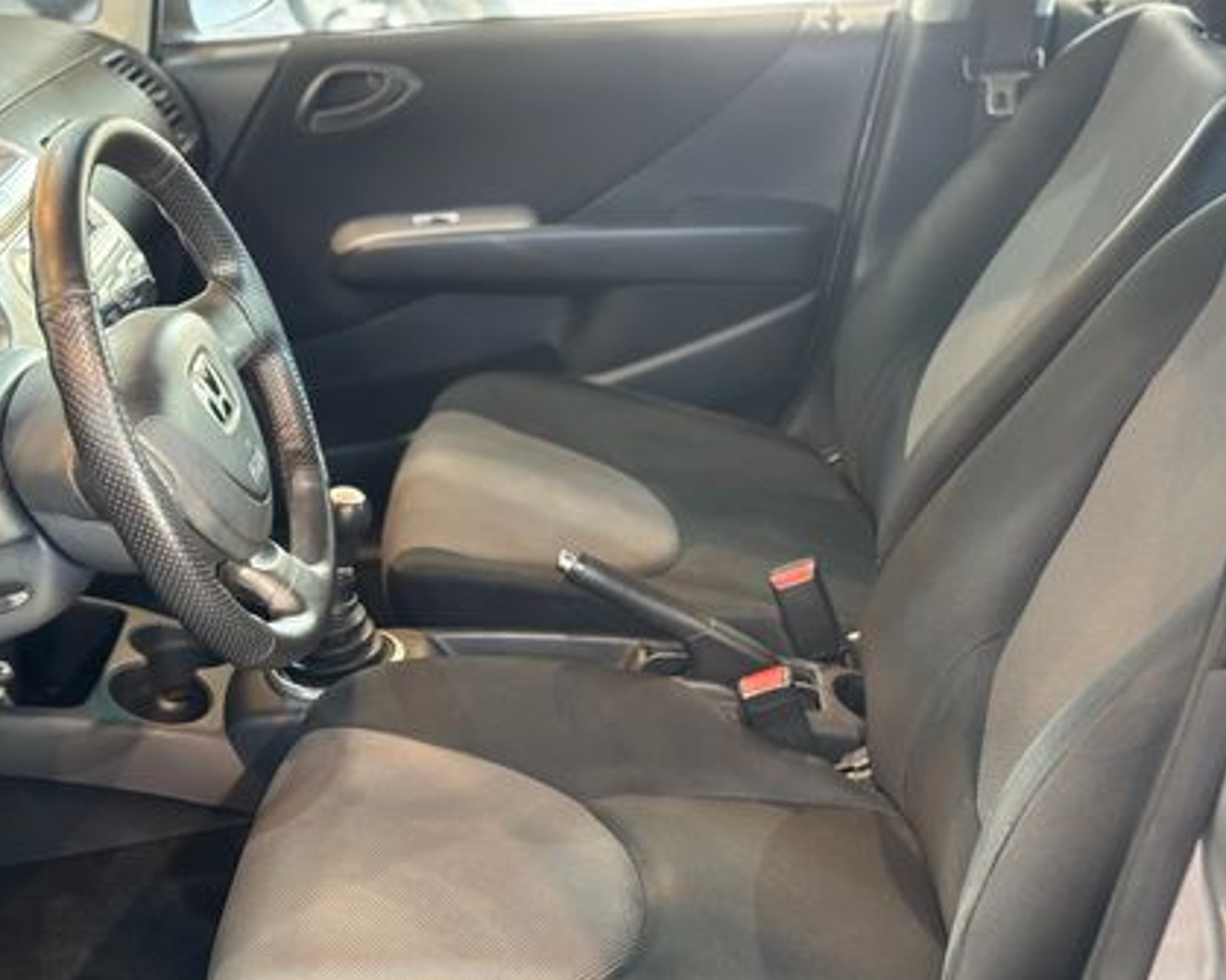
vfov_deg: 26.7
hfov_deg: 33.0
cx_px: 679
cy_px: 491
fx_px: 2068
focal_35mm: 57
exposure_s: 1/40
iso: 200
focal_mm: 5.96
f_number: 1.6
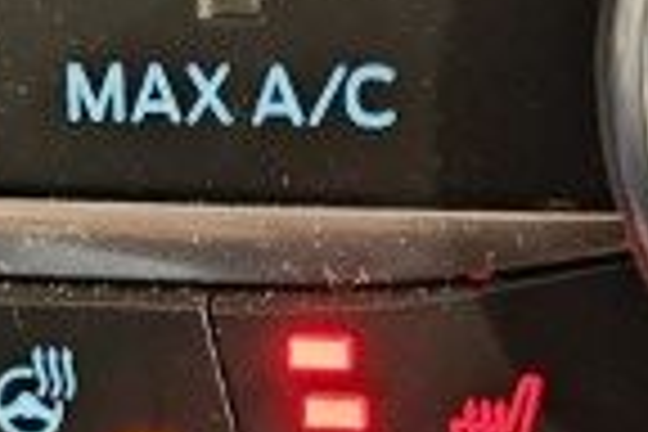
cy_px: 324
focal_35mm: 106
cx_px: 364
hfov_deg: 19.3
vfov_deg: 12.9
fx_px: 1908
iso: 1250
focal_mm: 6.3
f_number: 1.7
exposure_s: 1/17
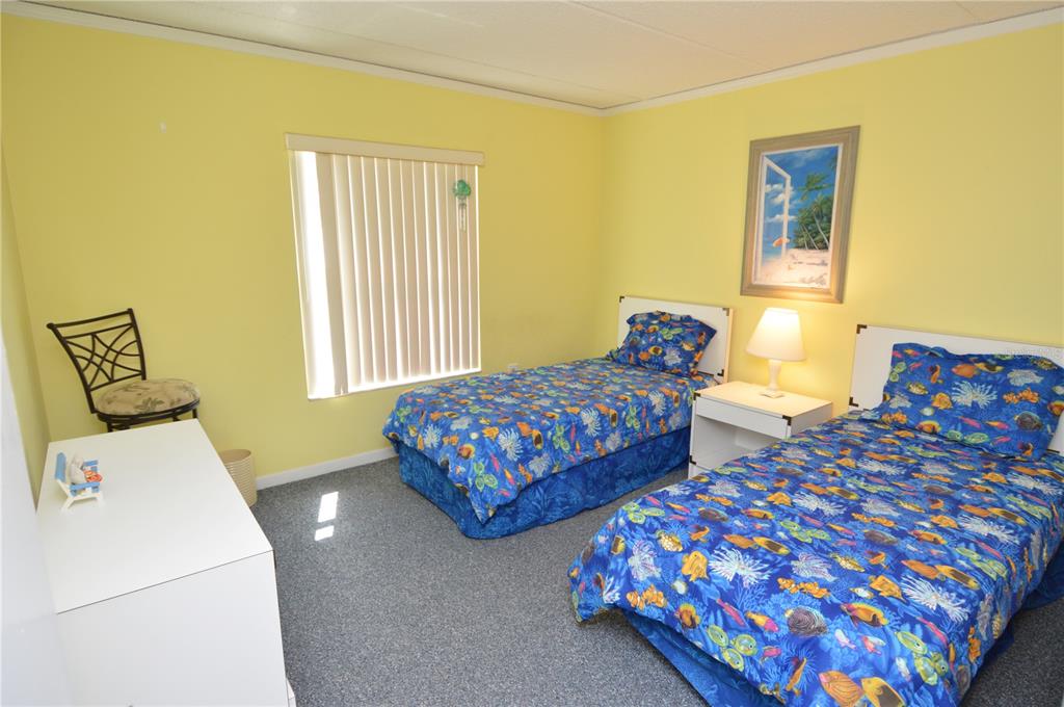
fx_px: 531
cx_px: 532
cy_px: 354
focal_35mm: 18
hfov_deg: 90.1
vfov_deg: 67.2
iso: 400
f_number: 4
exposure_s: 1/60
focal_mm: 12
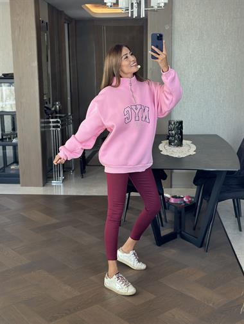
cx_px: 122
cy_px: 162
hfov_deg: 30.3
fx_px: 451
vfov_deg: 39.6
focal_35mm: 48
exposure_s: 1/69
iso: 125
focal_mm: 6.86
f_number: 1.78
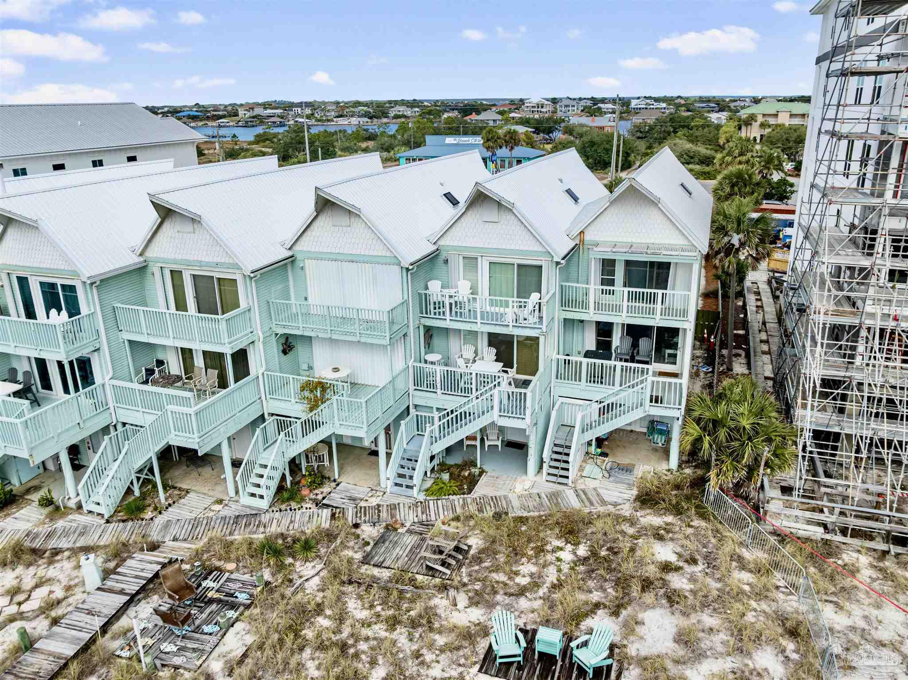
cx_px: 454
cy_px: 340
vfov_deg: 56.8
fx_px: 629
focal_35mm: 24
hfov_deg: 71.6
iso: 100
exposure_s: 1/2000
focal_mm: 12.29
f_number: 2.8
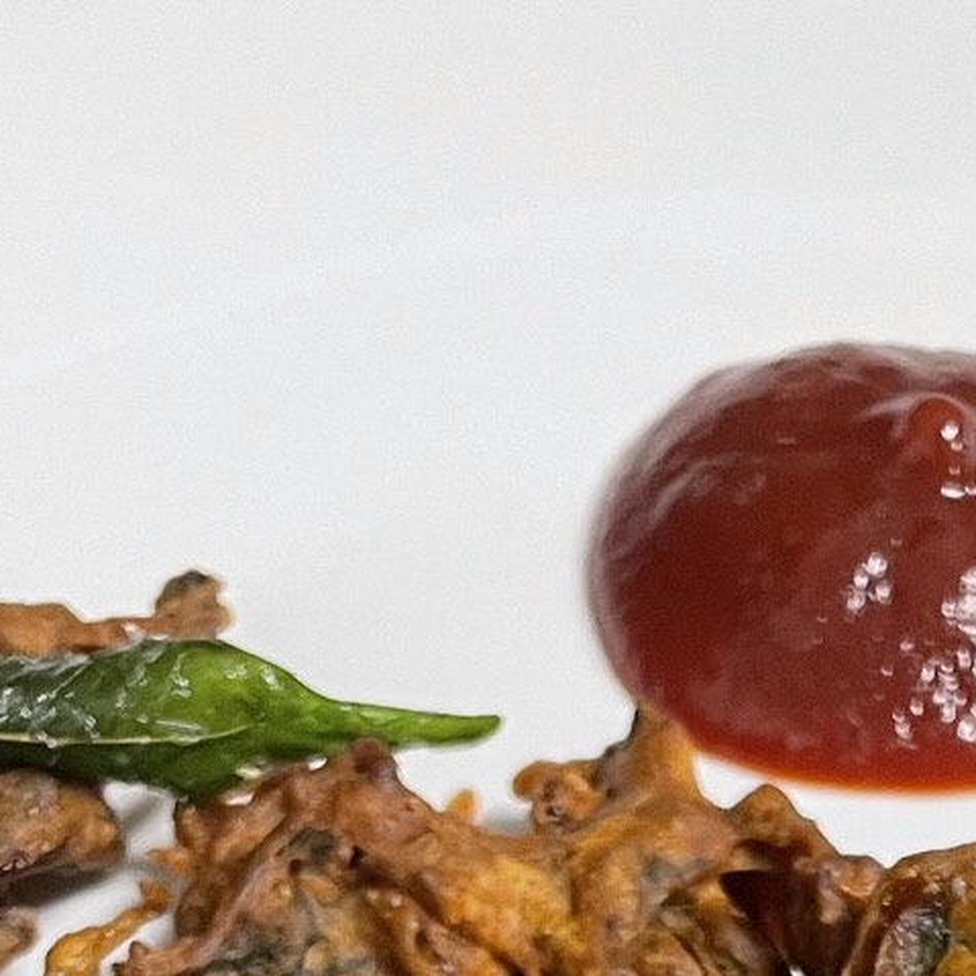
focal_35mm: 96
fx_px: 3062
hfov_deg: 18.0
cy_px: 1728
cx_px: 780
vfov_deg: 15.6
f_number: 1.6
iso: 125
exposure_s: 1/60
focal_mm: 4.2
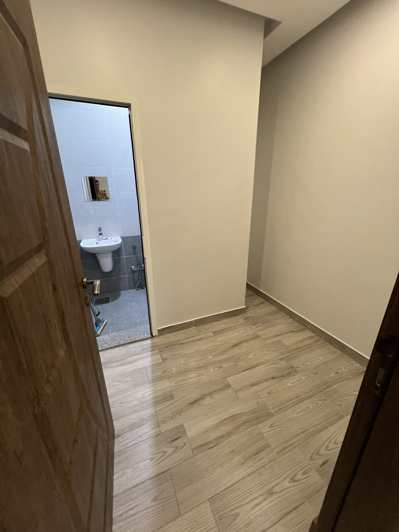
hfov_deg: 89.9
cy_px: 266
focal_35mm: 13
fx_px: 200
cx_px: 200
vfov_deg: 106.2
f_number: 1.8
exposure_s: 1/100
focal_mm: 1.57
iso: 250
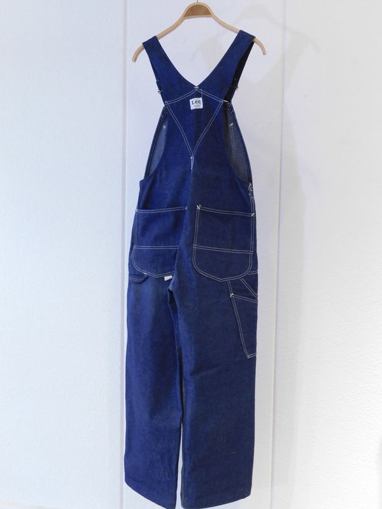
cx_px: 191
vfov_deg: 51.4
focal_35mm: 36
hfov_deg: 39.7
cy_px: 254
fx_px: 530
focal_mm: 6.3
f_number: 3.5
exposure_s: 1/15
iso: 400
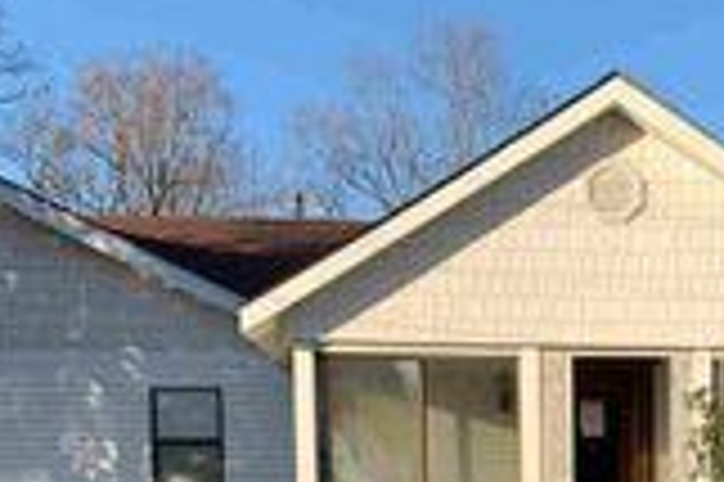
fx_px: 1688
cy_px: 597
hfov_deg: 23.5
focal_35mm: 84
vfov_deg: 15.6
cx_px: 675
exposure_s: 1/954
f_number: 1.8
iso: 25
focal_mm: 4.25
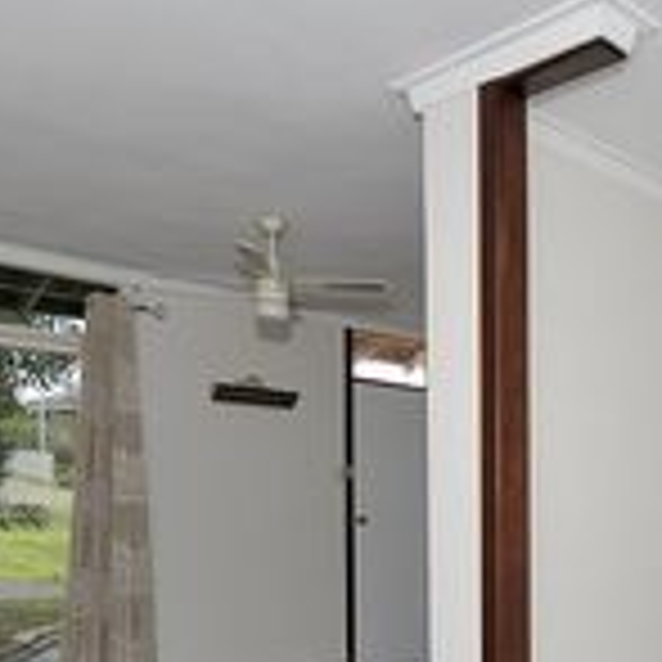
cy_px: 588
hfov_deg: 41.8
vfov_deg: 40.7
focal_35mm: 38
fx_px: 822
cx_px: 536
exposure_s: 1/30
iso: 400
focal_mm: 14
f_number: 9
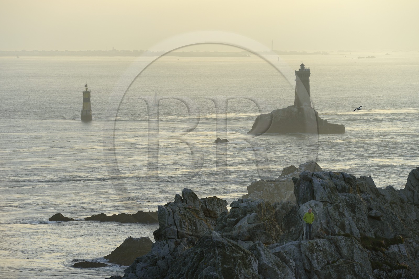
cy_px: 140
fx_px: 2327
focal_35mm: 200
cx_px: 210
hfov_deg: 10.3
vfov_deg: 6.9
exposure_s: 1/320
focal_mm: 200
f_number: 7.1
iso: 200
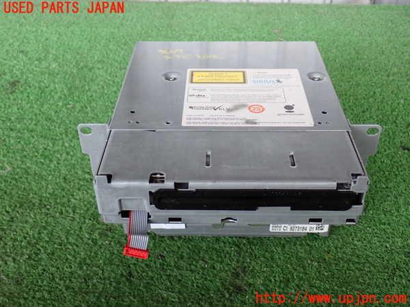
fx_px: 486
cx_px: 205
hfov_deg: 45.8
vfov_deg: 35.1
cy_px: 154
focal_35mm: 41
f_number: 2.8
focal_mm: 7.31
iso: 200
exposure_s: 1/50
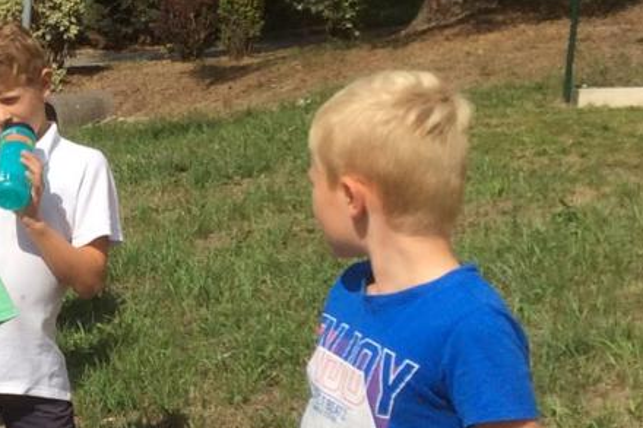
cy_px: 258
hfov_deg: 19.1
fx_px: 1803
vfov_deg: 13.5
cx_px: -124
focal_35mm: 101
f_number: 2.4
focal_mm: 3.3
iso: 32
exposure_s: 1/3185
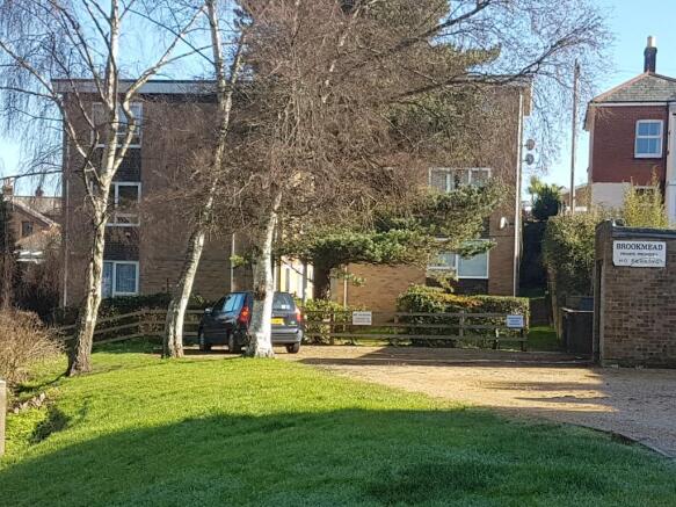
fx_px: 508
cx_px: 338
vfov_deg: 53.0
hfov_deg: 67.3
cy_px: 254
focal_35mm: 26
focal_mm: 4.2
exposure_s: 1/774
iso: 40
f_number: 1.7
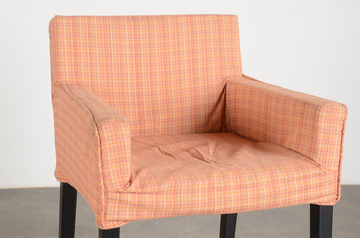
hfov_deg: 22.0
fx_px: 928
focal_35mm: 93
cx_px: 180
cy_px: 119
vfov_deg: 14.6
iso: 125
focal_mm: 62
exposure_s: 1/80
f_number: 10
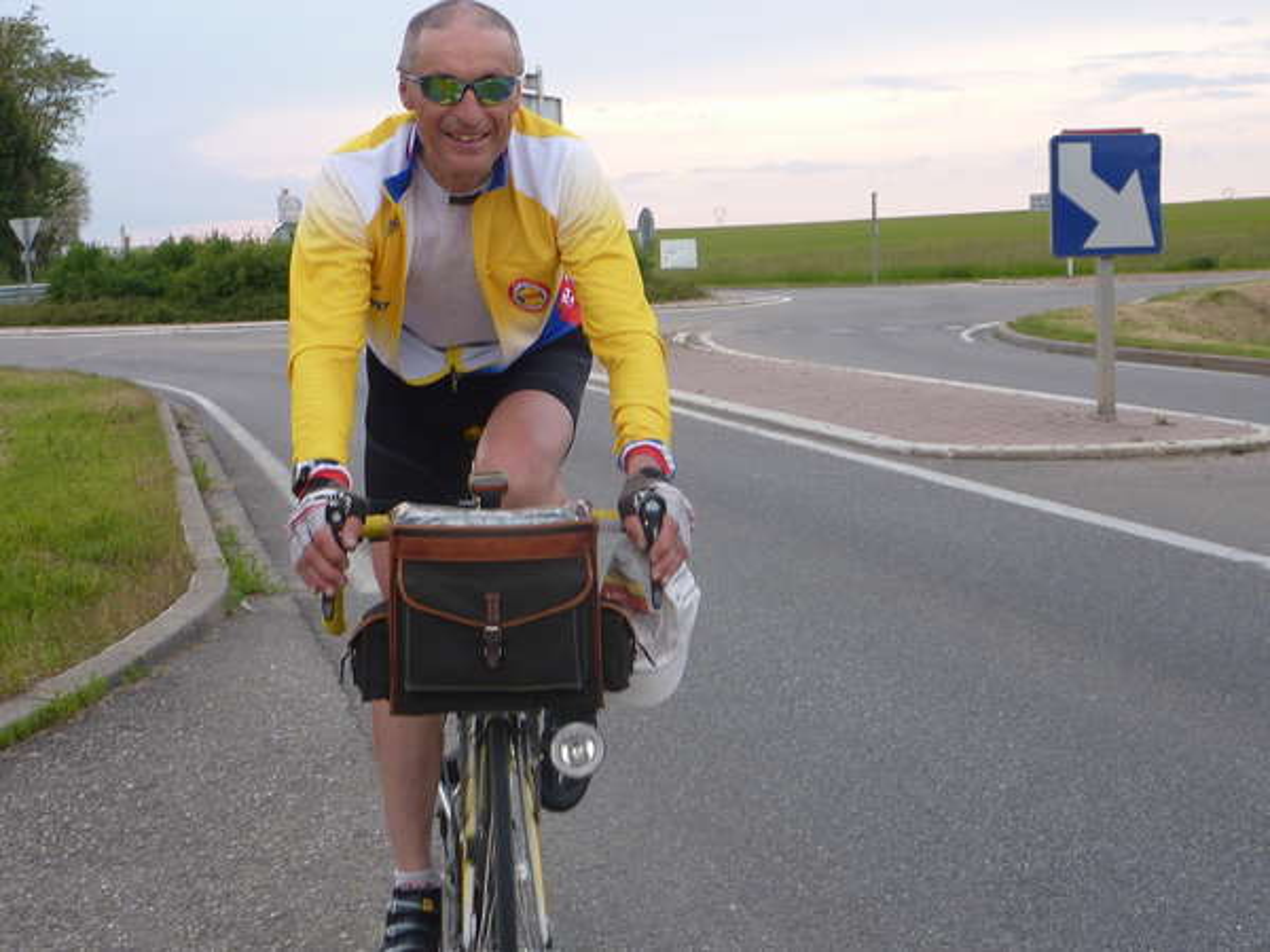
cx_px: 635
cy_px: 476
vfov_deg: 27.0
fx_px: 1981
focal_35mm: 54
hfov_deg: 35.5
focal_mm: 6.1
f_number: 3.6
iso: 80
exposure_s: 1/80
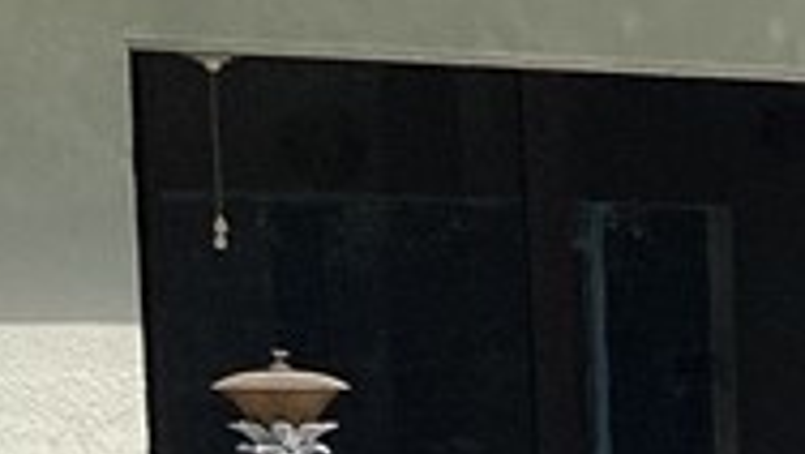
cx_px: 1571
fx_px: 3930
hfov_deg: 10.8
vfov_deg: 6.5
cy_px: 809
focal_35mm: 184
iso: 25
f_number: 2.4
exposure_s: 1/673
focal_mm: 3.3
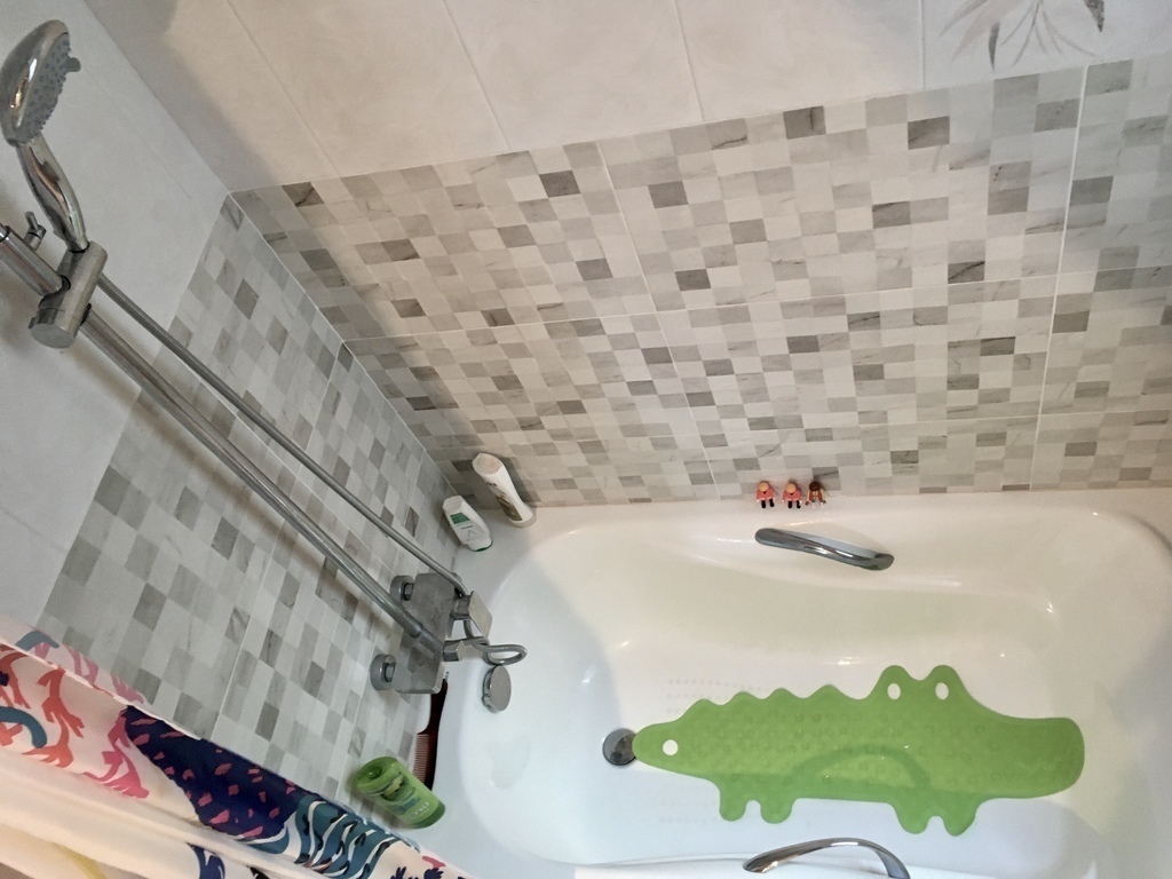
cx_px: 586
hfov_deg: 61.7
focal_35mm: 29
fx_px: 982
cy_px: 440
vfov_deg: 48.2
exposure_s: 1/33
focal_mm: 4.15
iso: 160
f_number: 2.2
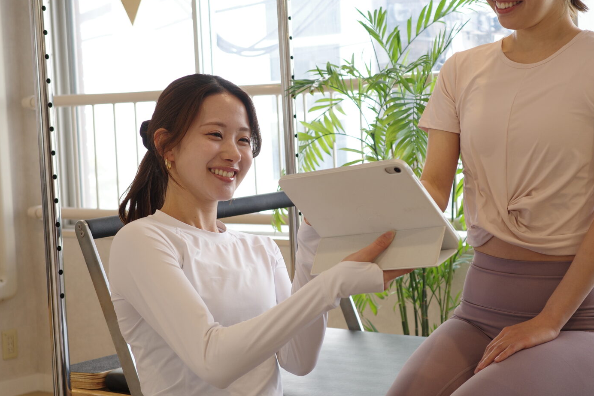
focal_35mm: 74
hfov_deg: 27.3
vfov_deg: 18.4
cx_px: 366
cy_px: 178
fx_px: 1221
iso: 200
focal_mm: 26
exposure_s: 1/60
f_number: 2.8
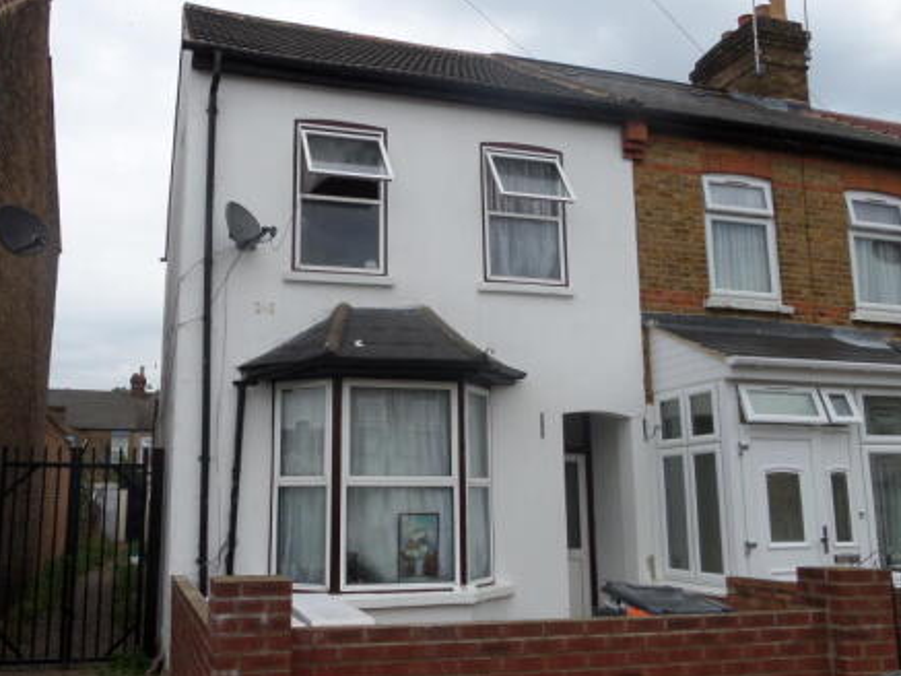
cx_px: 382
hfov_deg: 56.6
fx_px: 833
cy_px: 345
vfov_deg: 44.2
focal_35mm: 32
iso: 80
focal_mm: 4
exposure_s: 1/500
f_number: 4.2
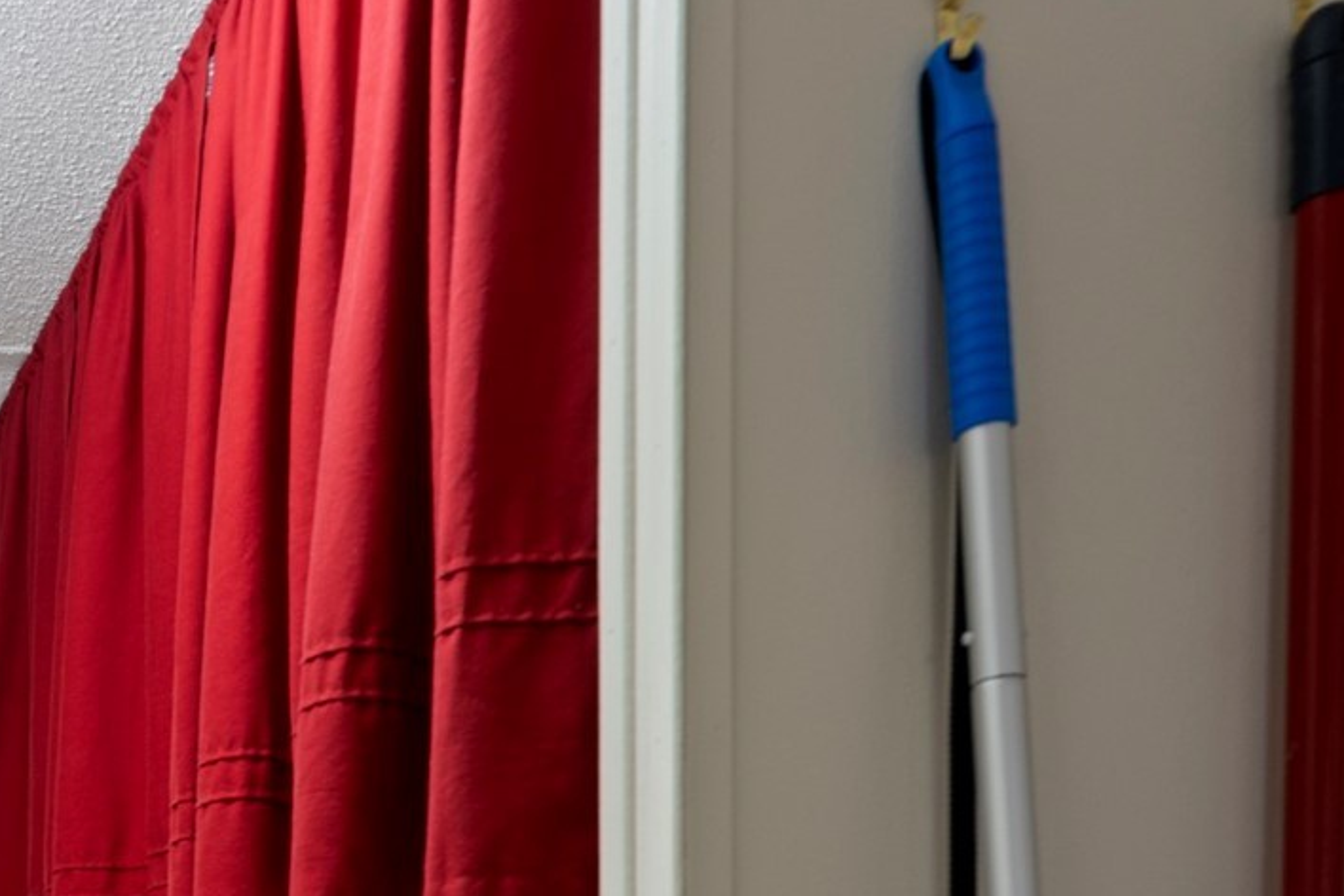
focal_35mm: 46
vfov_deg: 25.1
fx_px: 1717
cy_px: 1185
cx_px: -429
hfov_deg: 31.9
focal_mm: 16
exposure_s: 1/1.25
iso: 250
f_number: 9
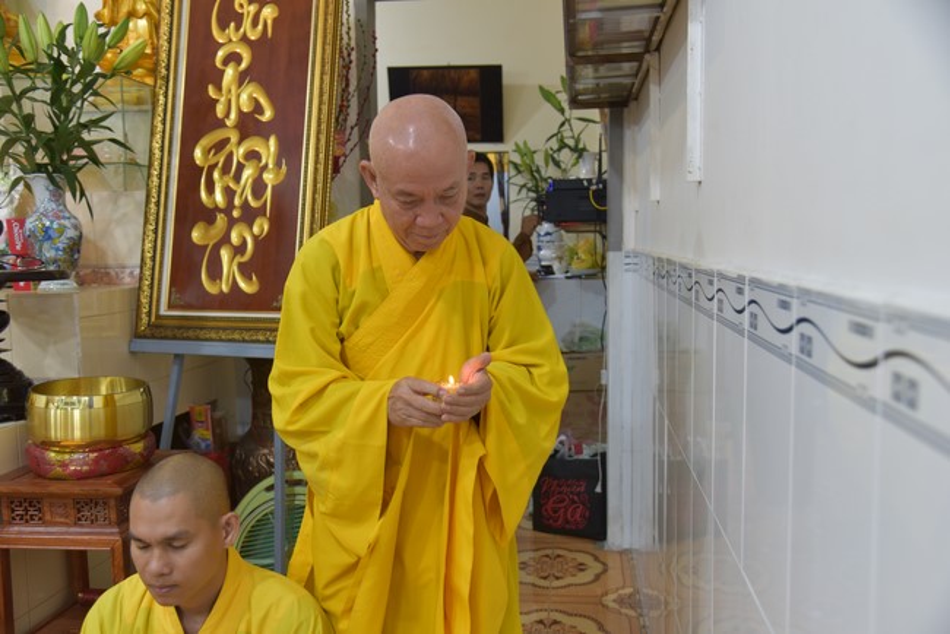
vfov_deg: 41.2
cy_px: 317
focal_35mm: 32
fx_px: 845
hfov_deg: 58.7
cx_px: 475
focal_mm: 32
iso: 800
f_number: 4
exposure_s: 1/60
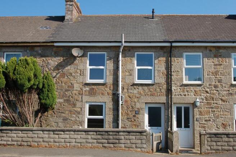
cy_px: 78
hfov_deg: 64.6
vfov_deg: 45.6
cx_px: 118
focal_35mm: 28
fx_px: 187
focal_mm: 19
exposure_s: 1/320
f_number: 9
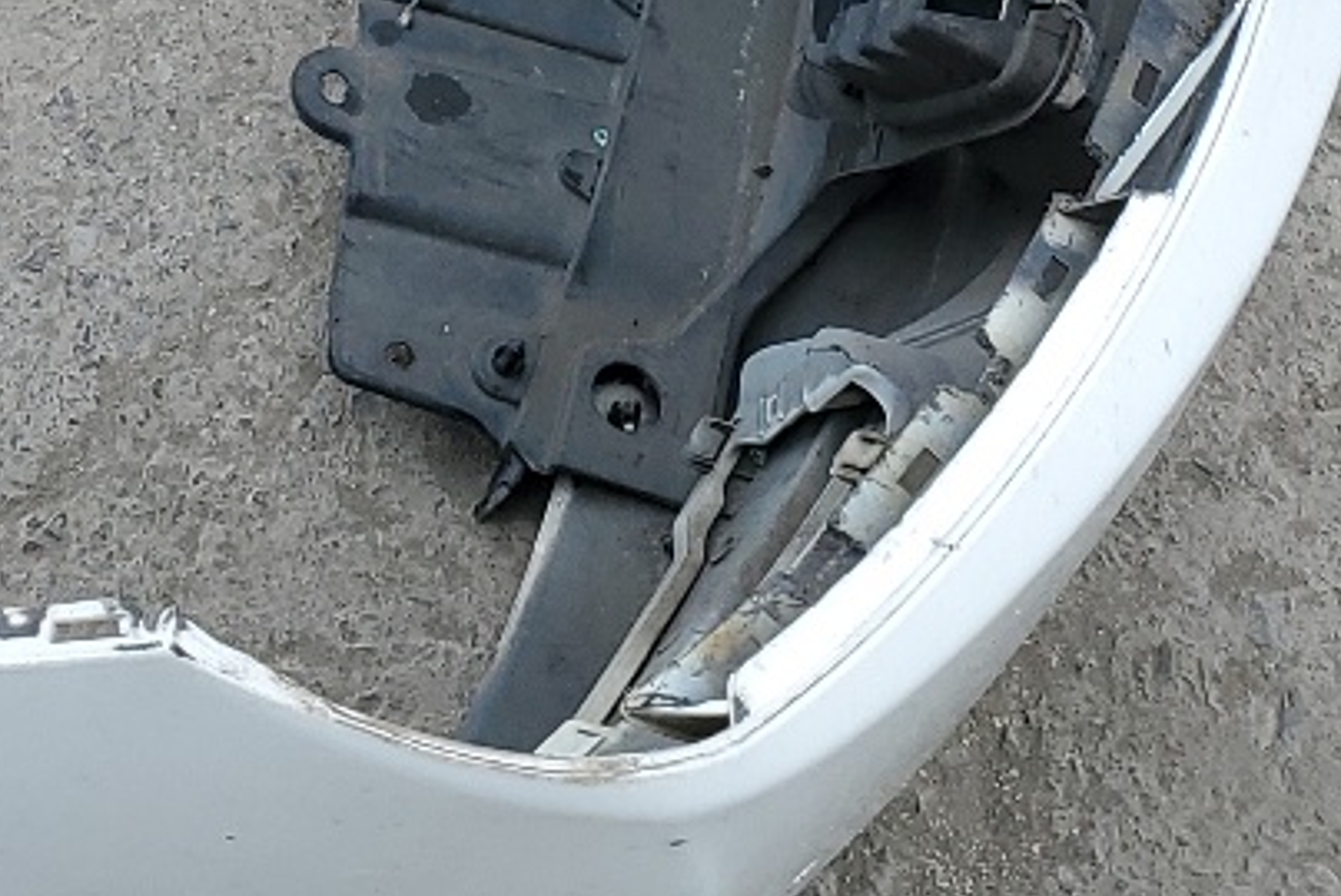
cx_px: 349
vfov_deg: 12.1
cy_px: -538
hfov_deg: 19.0
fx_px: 3988
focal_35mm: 107
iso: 50
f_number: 1.5
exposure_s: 1/667
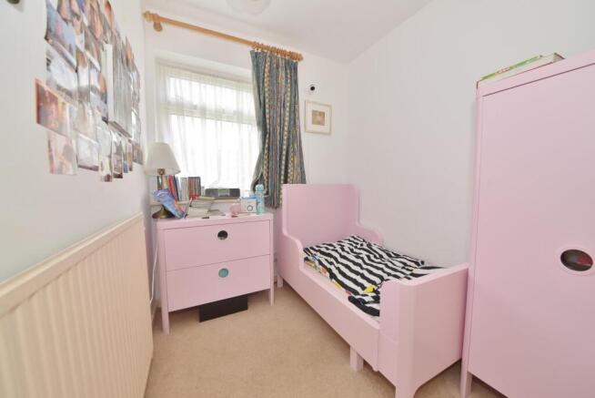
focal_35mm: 12
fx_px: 198
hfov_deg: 112.6
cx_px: 298
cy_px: 199
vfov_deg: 90.1
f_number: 5.6
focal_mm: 12
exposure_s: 1/125
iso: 640
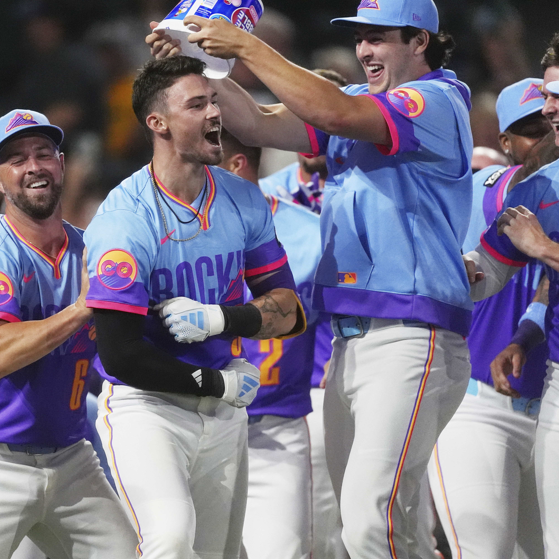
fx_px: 13995
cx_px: 152
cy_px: 280
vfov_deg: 2.3
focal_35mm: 766
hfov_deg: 2.3
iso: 5000
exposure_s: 1/1000
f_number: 4
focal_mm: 600
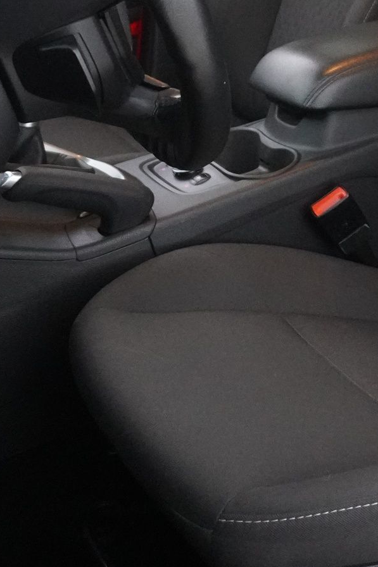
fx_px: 1056
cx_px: 439
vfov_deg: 28.8
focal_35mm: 67
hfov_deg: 19.3
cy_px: 50
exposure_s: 1/80
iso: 6400
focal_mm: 16
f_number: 3.5
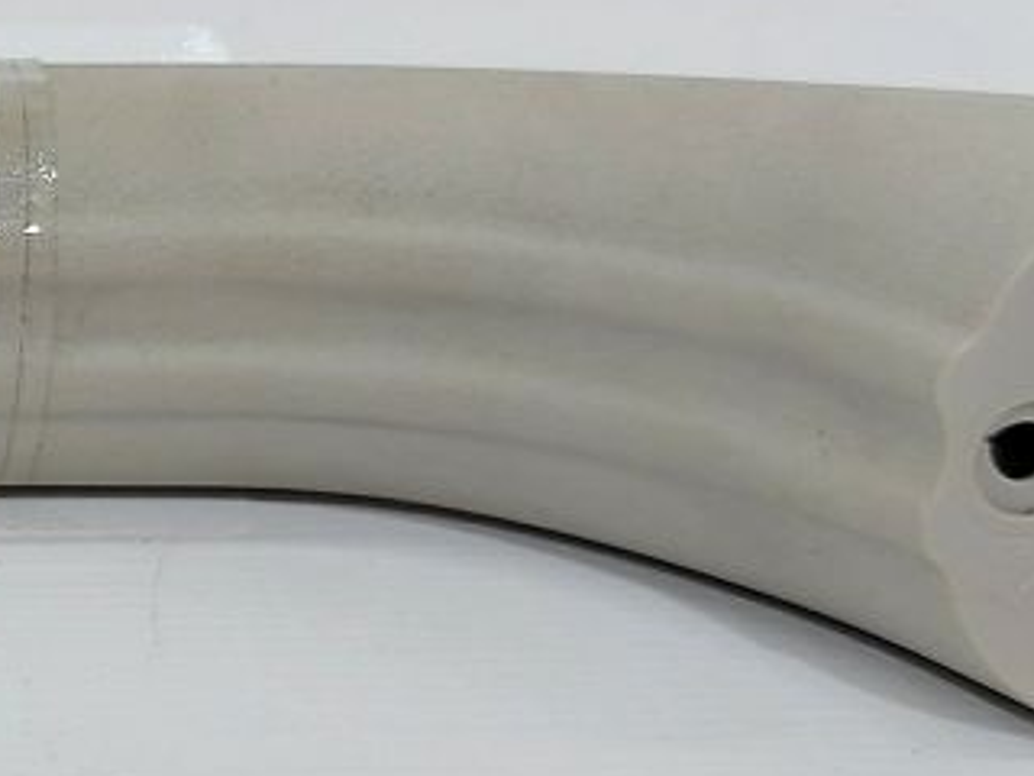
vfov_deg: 14.2
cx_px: -389
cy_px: 301
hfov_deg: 17.5
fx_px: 3107
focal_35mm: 104
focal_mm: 5.23
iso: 80
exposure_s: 1/50
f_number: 1.8
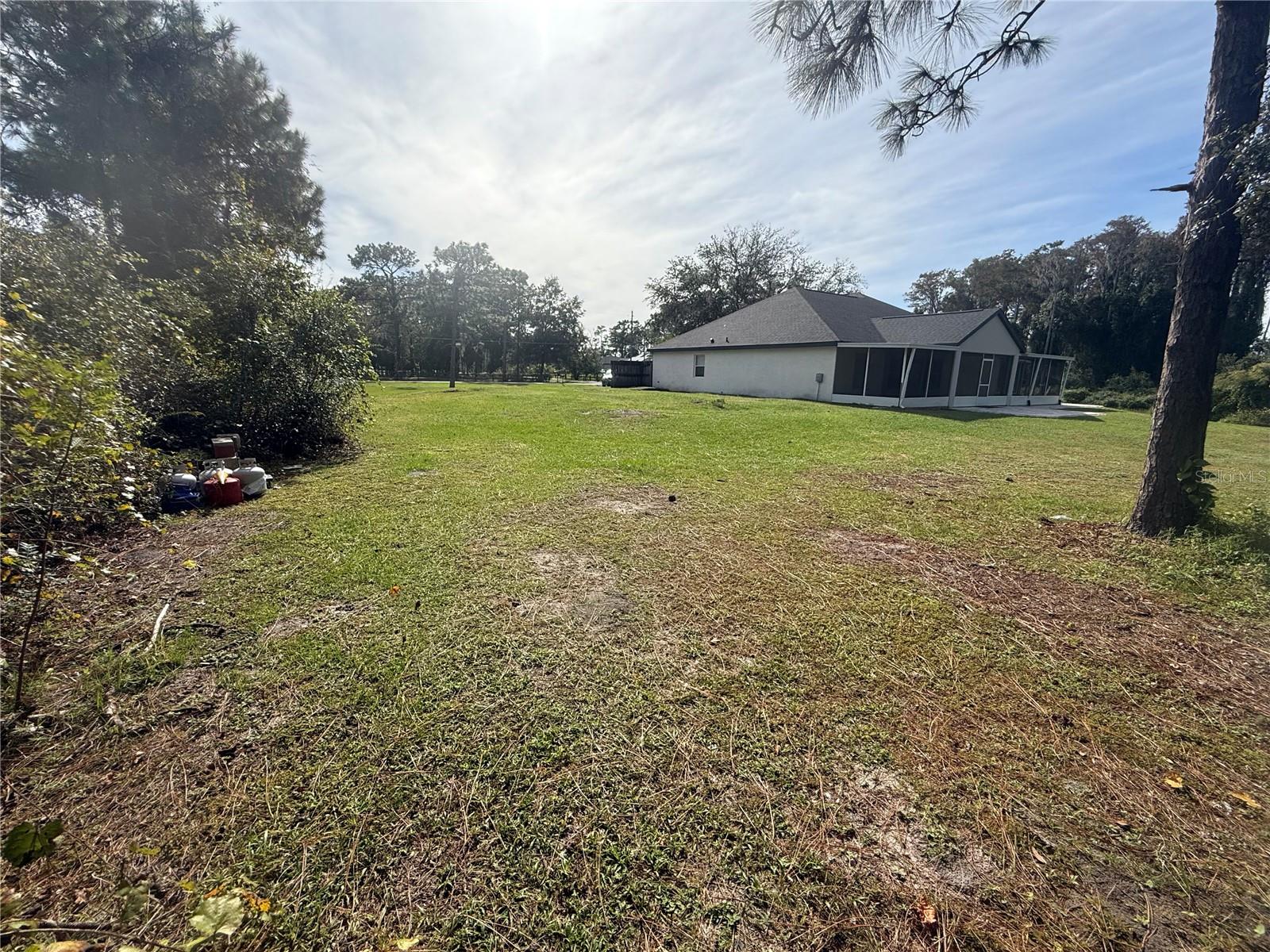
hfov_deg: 102.1
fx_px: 514
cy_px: 476
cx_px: 635
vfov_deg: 85.7
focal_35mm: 14
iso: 80
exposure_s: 1/2717
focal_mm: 2.22
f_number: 2.2
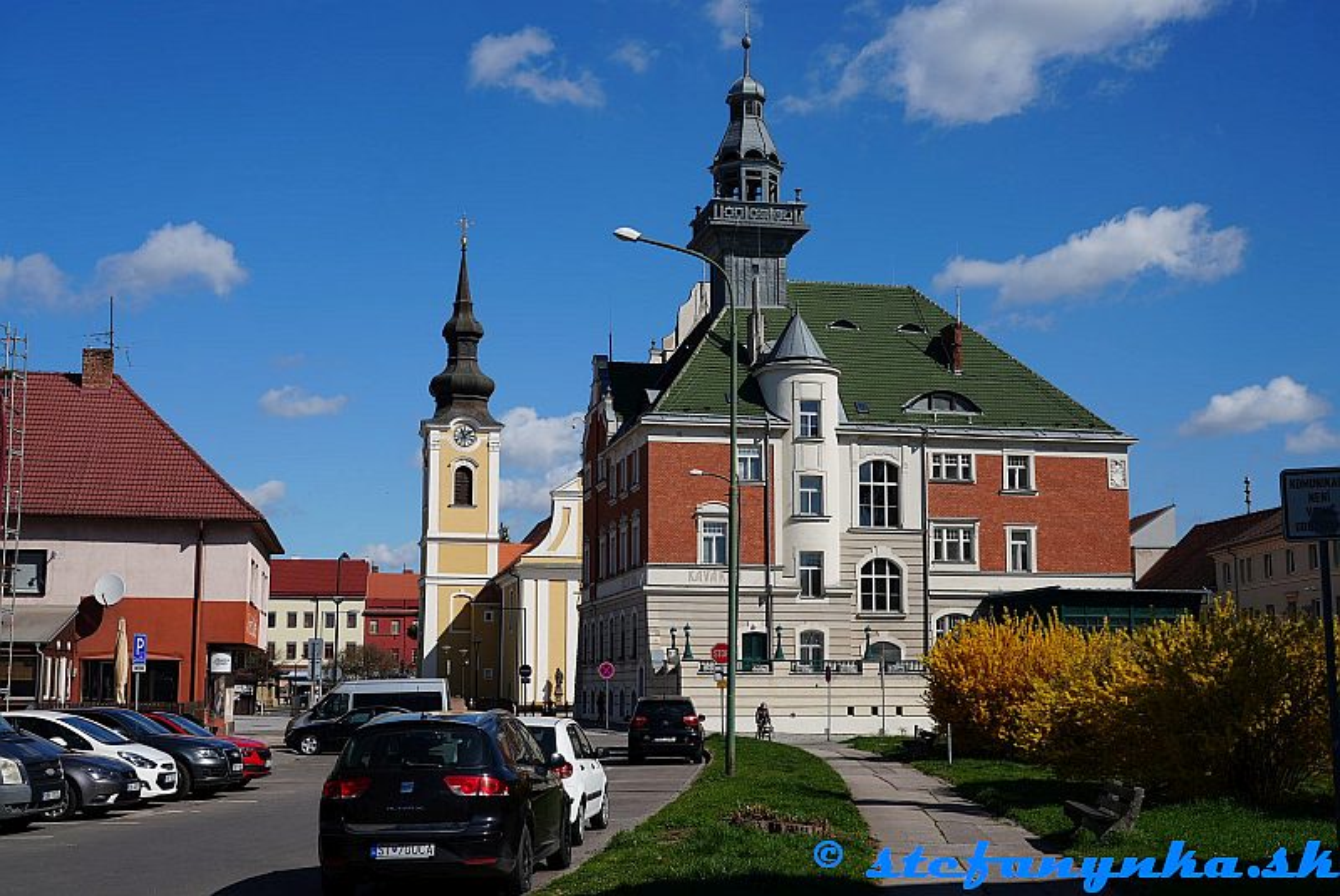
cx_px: 670
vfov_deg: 32.0
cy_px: 448
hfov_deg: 46.4
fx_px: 1565
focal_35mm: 42
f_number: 7.1
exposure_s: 1/320
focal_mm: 42
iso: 100
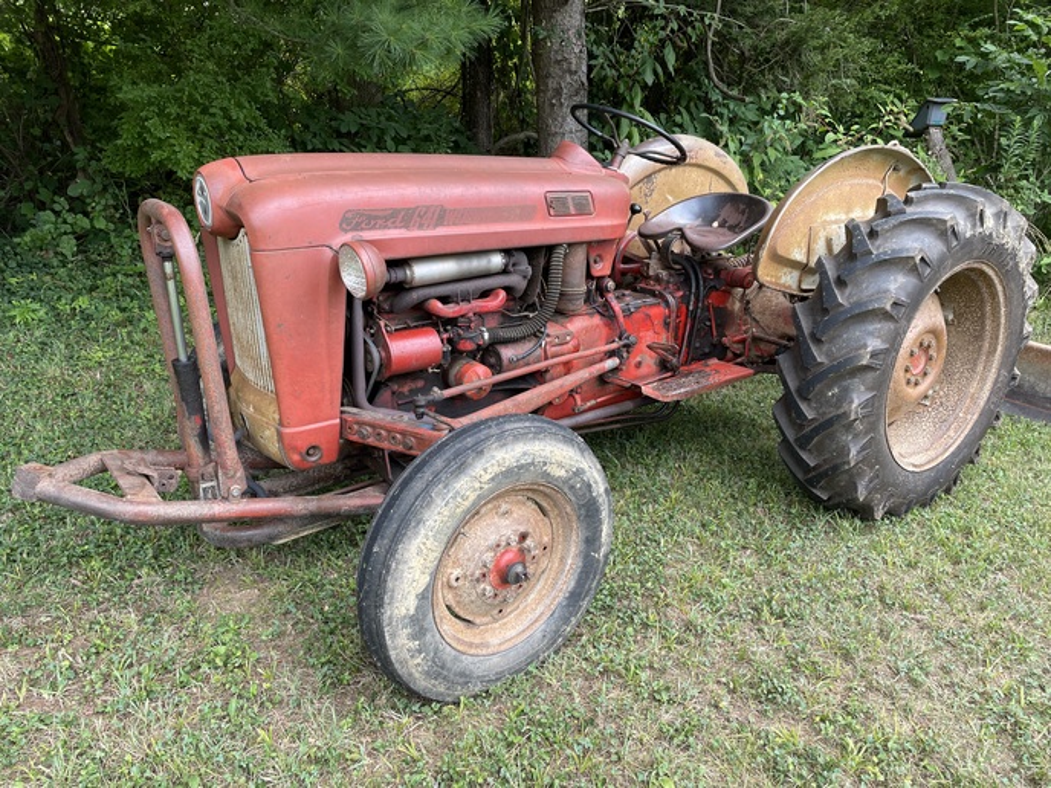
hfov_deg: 67.3
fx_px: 789
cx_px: 526
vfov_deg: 53.1
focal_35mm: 26
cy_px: 394
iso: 32
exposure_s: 1/329
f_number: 1.6
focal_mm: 4.2
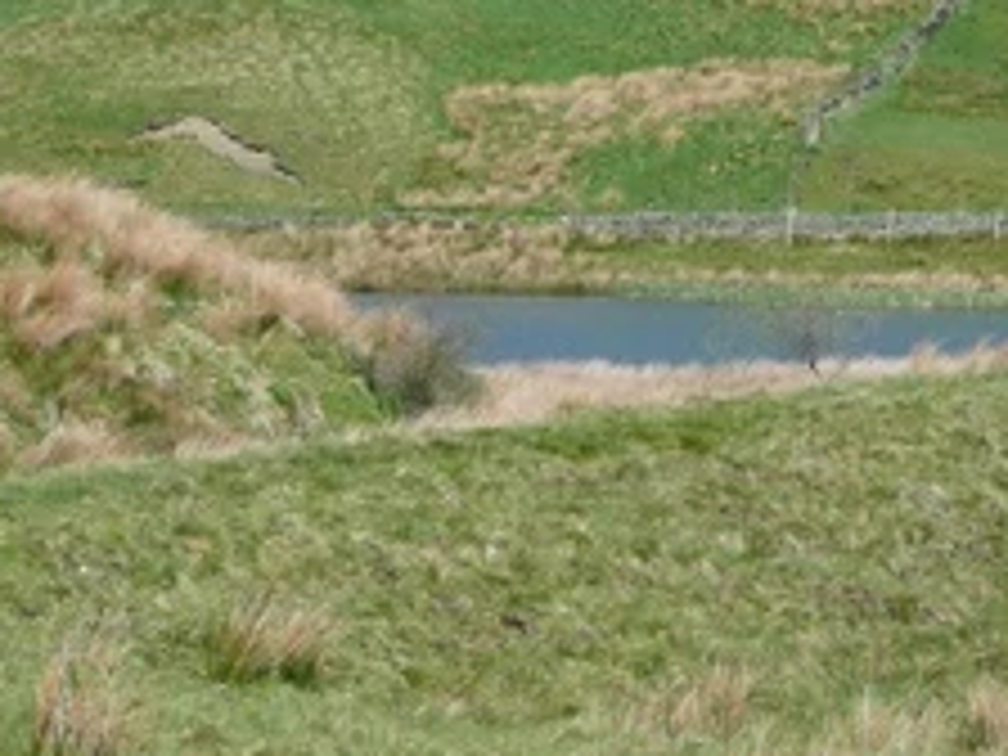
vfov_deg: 9.6
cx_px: 756
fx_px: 4484
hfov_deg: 12.8
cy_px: 374
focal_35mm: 154
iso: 100
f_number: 4.6
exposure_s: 1/500
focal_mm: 11.8
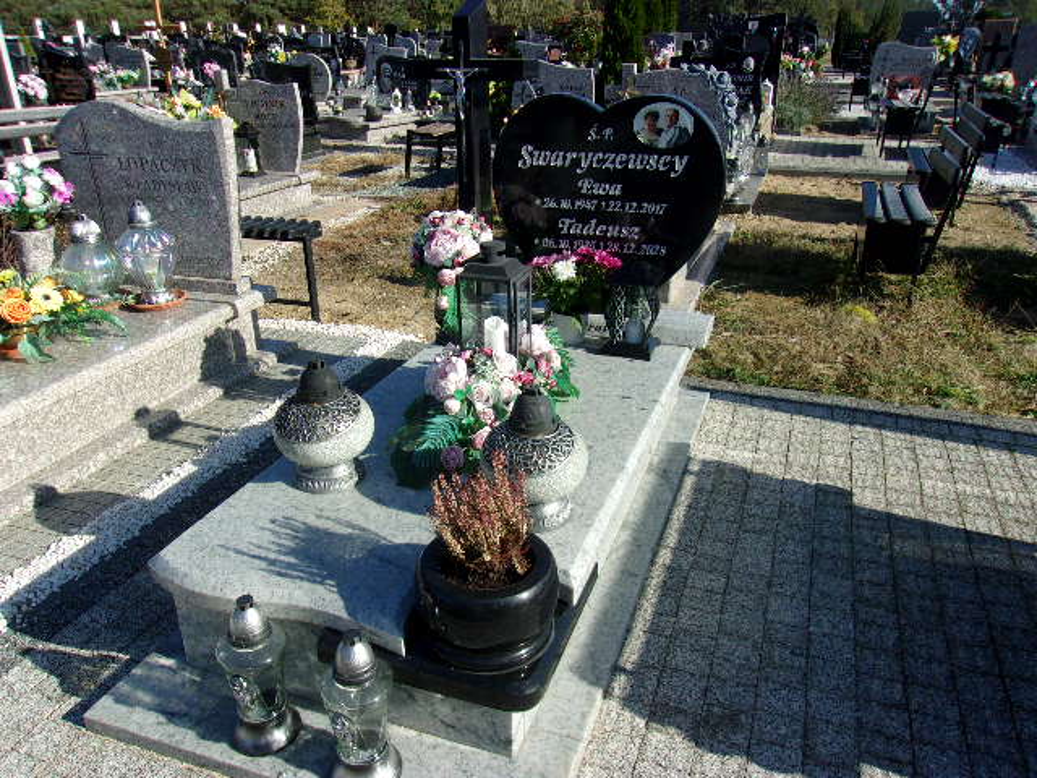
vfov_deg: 51.4
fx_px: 809
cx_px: 518
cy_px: 389
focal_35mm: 27
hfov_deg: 65.3
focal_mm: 4.9
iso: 80
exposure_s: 1/90
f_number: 10.4
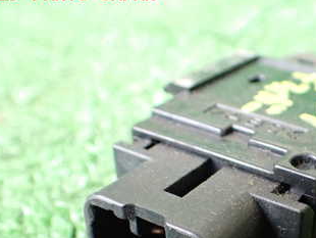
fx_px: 530
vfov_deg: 24.6
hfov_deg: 31.8
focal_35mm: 58
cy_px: 210
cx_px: 276
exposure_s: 1/100
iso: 800
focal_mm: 5.4
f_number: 2.3
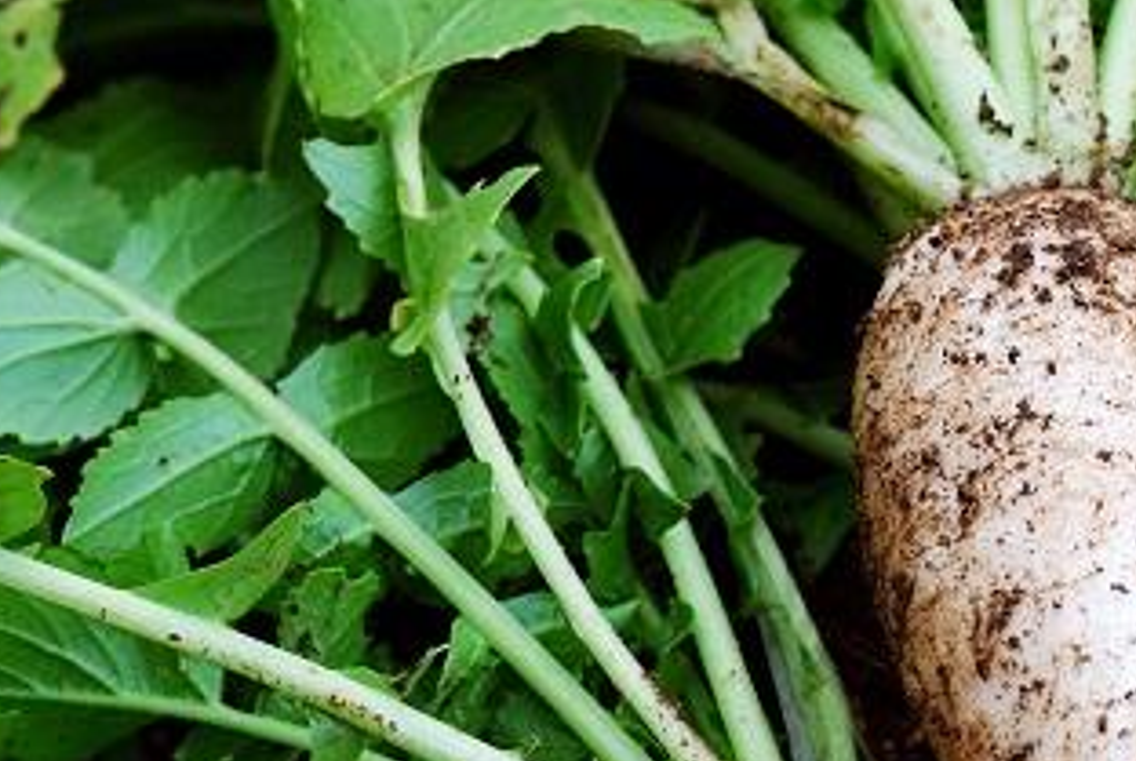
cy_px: 459
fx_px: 4550
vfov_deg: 9.6
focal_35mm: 144
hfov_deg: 14.2
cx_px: 735
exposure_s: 1/10
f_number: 9
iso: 100
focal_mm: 60
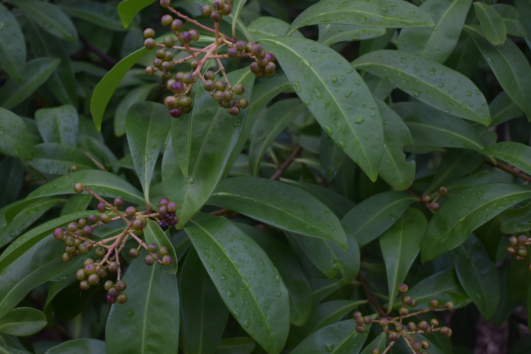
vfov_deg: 27.0
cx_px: 237
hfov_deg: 39.6
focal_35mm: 50
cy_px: 175
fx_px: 737
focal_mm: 28
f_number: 4.2
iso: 400
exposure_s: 1/100
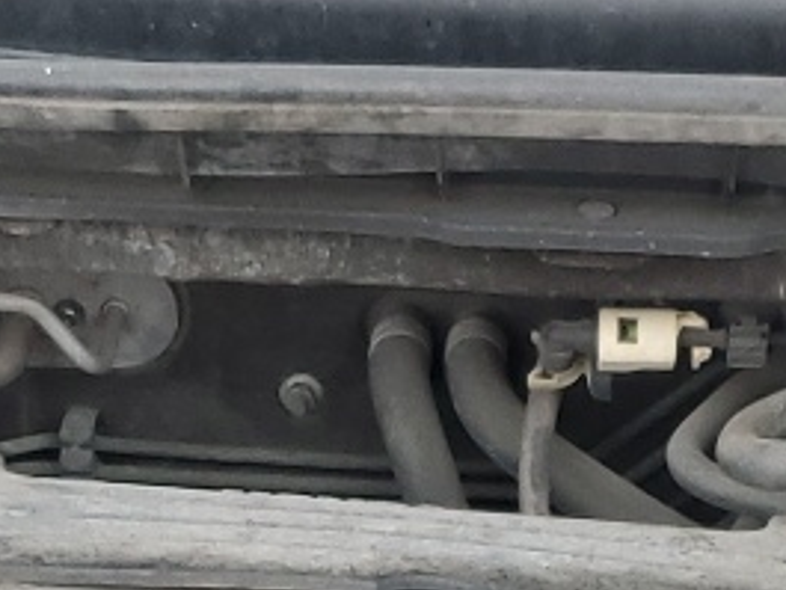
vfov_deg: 9.0
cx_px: 504
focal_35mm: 157
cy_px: 1106
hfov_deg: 12.6
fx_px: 3566
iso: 59
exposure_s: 1/60.2
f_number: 1.5
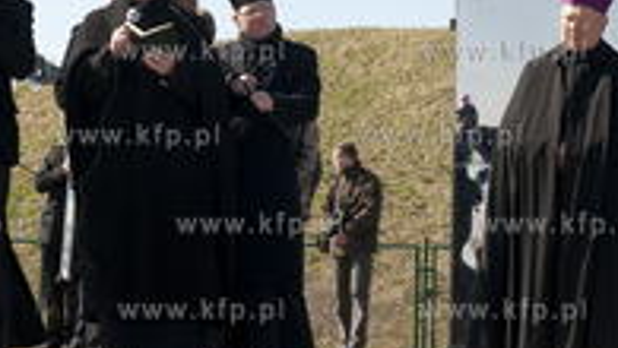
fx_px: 2115
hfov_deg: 16.6
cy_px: 6
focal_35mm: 129
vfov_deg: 9.4
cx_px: 371
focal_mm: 40
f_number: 6.3
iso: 100
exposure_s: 1/200
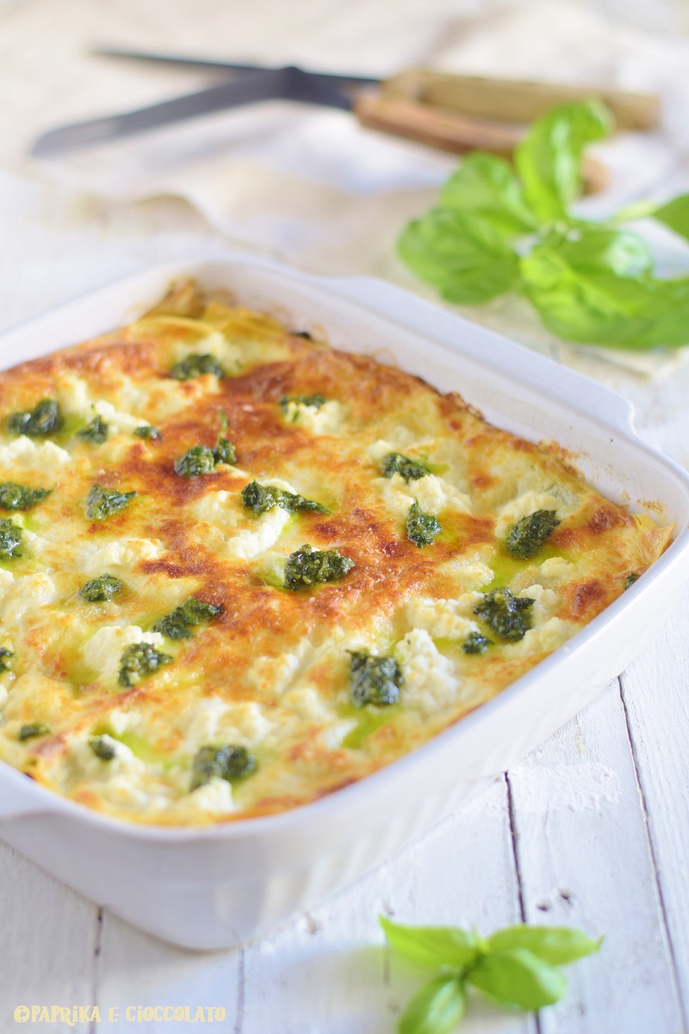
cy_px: 517
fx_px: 2153
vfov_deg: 27.0
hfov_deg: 18.2
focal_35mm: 75
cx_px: 344
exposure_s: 1/10
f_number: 2.8
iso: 100
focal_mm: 50
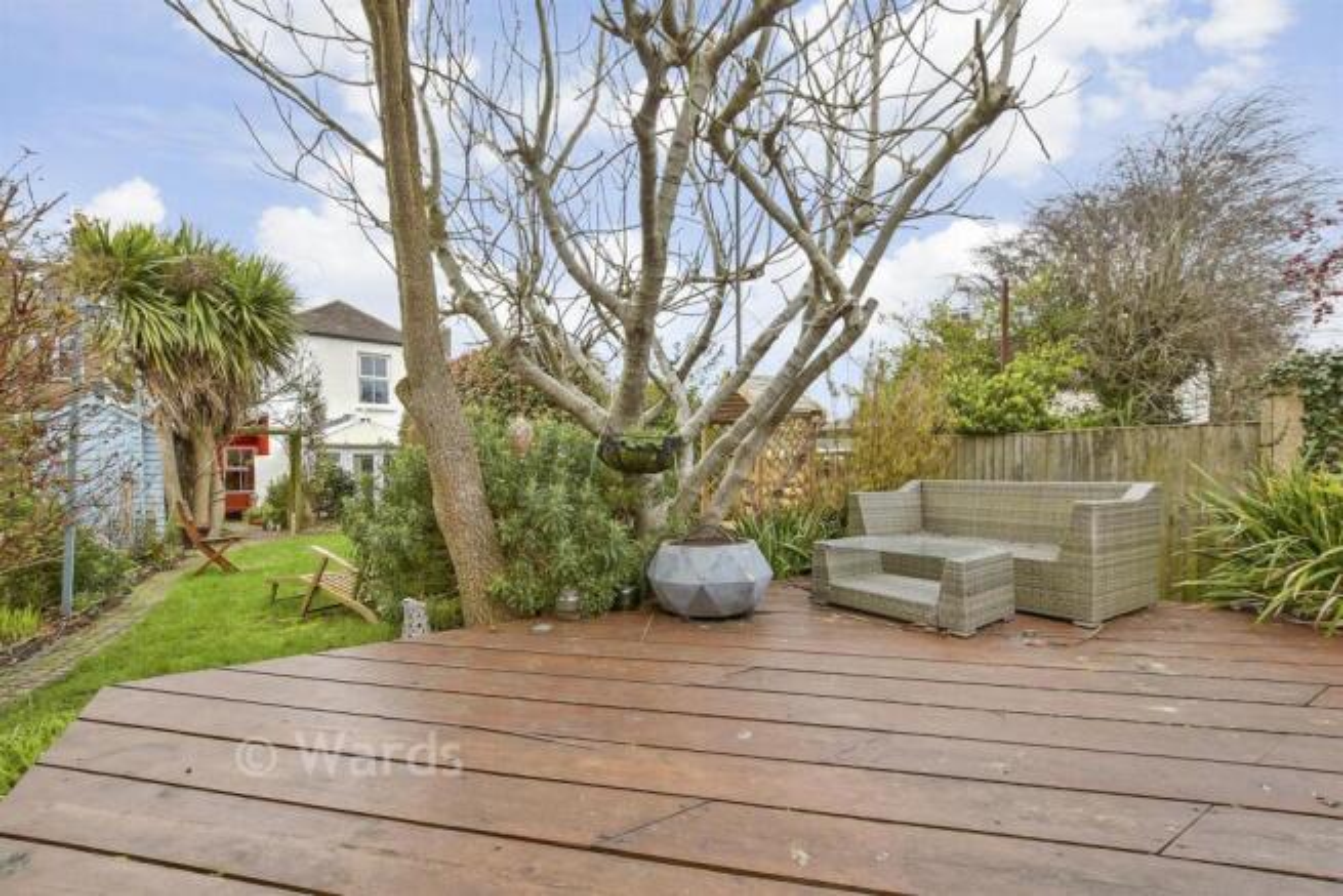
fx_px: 560
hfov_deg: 100.4
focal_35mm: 15
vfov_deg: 77.4
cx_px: 672
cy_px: 448
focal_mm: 10
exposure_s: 1/30
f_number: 8
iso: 200
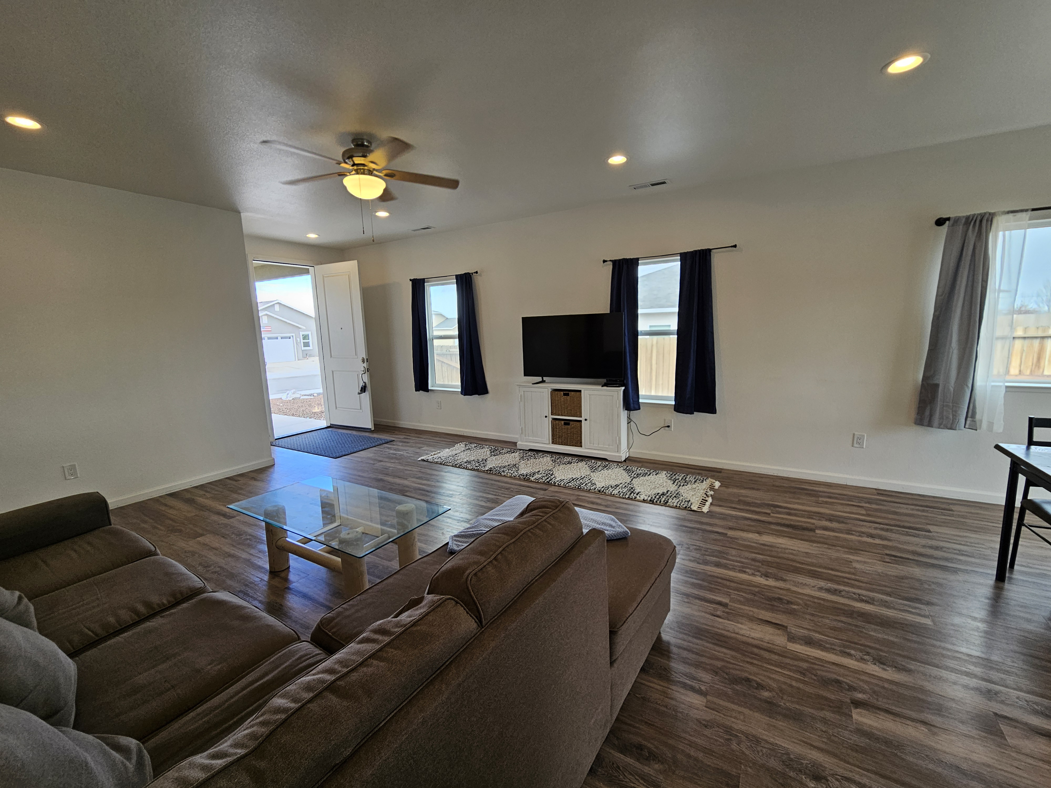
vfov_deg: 89.9
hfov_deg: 106.2
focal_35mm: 13
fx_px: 395
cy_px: 394
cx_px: 526
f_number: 2.2
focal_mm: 2.2
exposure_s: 1/120
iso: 64
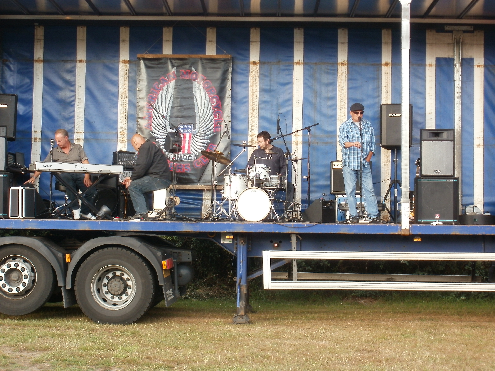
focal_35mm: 64
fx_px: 915
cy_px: 186
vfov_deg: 22.9
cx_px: 248
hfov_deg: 30.3
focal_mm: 11.2
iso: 100
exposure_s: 1/50
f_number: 4.6
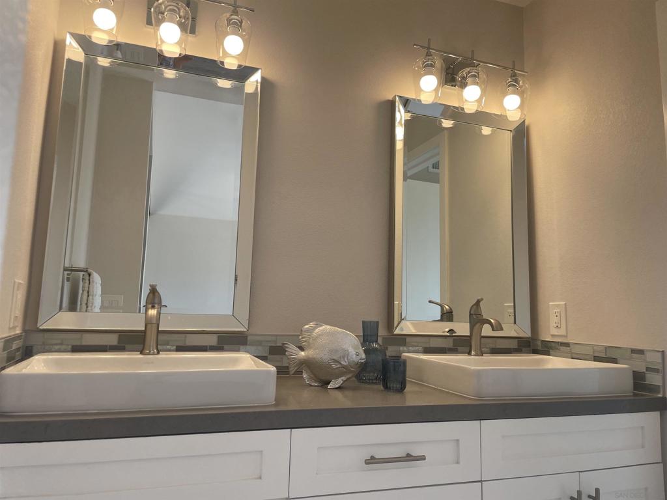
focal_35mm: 26
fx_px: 501
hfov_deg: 67.3
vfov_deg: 53.1
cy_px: 250
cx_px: 334
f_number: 1.6
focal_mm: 4.2
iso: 32
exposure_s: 1/206
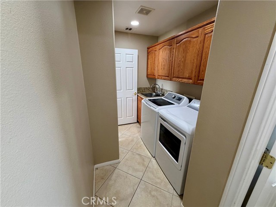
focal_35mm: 14
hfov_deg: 102.1
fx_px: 112
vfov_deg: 85.7
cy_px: 104
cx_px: 138
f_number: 2.2
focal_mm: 2.22
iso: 250
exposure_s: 1/60
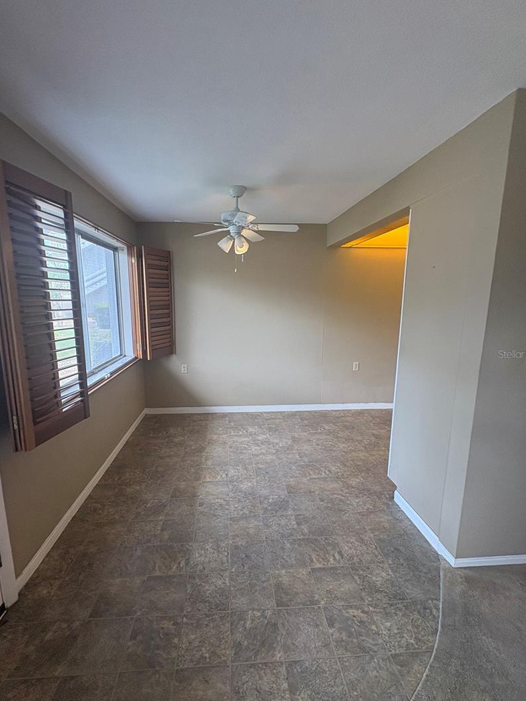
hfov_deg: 78.0
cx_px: 245
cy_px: 354
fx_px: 324
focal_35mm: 16
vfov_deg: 94.5
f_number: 2.2
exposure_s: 1/120
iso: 125
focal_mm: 2.22
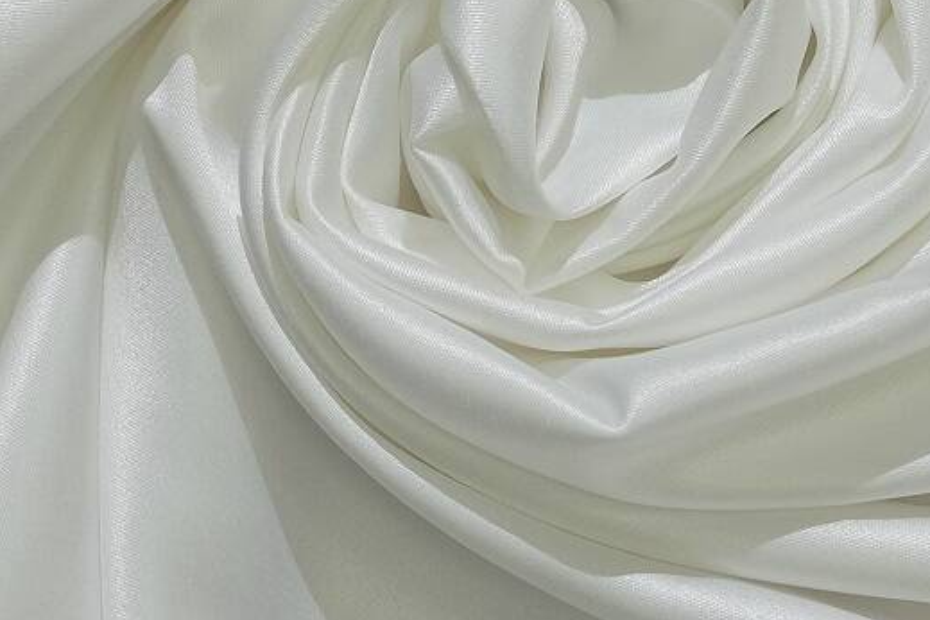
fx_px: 4701
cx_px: 541
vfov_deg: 7.5
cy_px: 84
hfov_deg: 11.3
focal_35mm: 182
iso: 200
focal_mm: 39
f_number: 3.6
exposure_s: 1/100
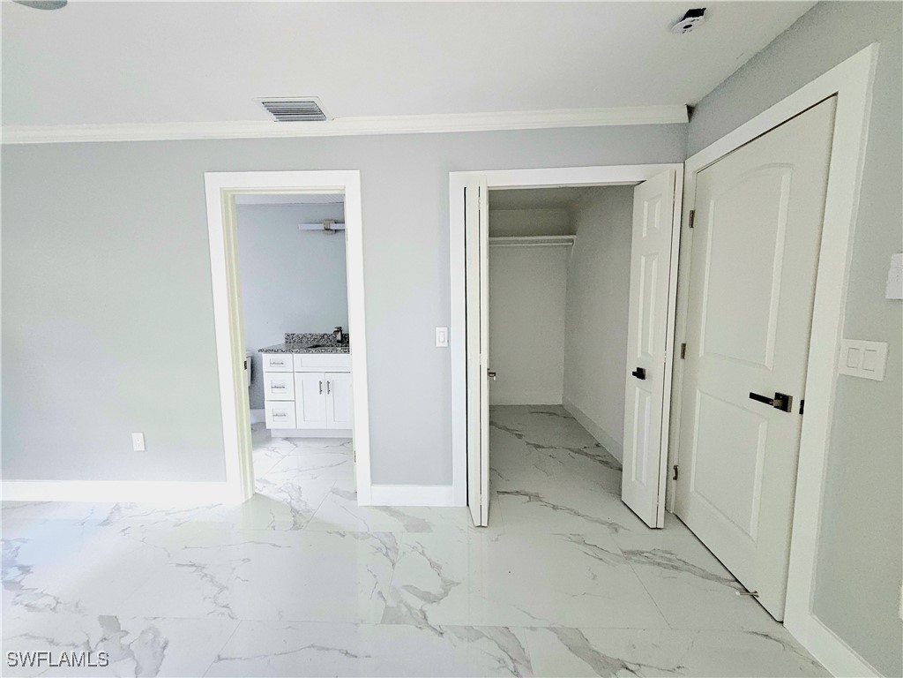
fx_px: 339
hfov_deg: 106.2
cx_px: 452
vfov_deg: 89.9
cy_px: 339
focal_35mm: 13
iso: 320
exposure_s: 1/30
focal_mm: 1.74
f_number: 2.2
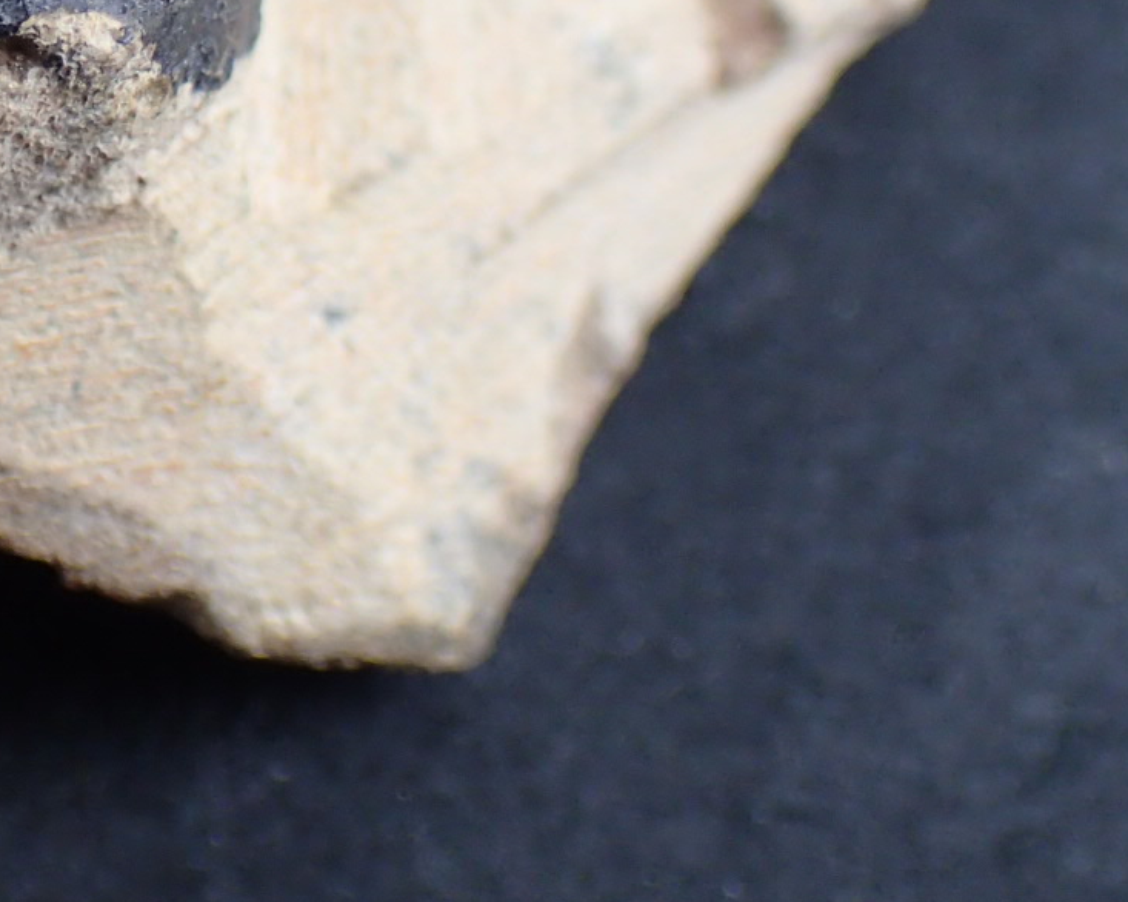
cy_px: -40
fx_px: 3671
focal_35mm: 110
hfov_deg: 17.1
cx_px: 14
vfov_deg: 13.8
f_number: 2.9
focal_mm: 7.86
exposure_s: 1/160
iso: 320
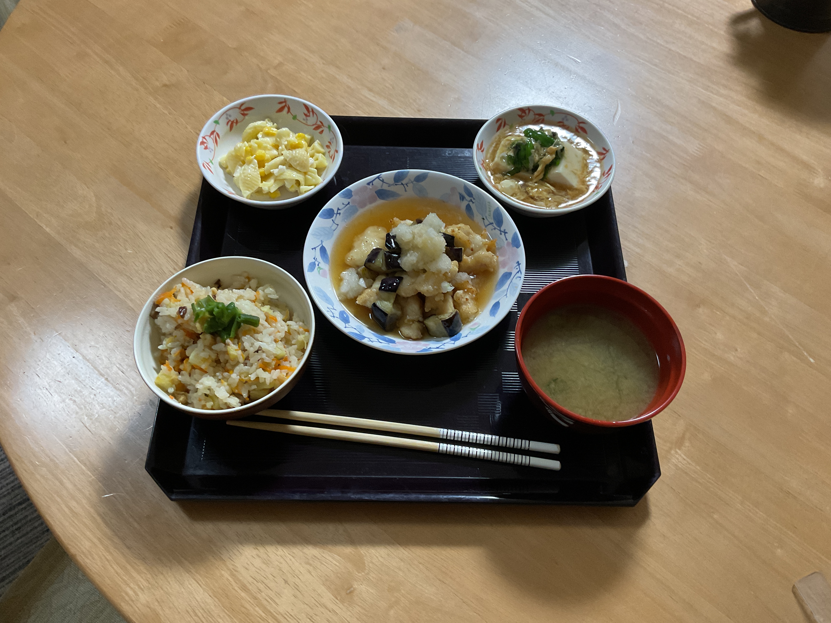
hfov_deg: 61.7
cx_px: 416
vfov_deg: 48.2
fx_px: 696
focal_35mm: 29
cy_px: 312
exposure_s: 1/50
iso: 200
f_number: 1.8
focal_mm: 3
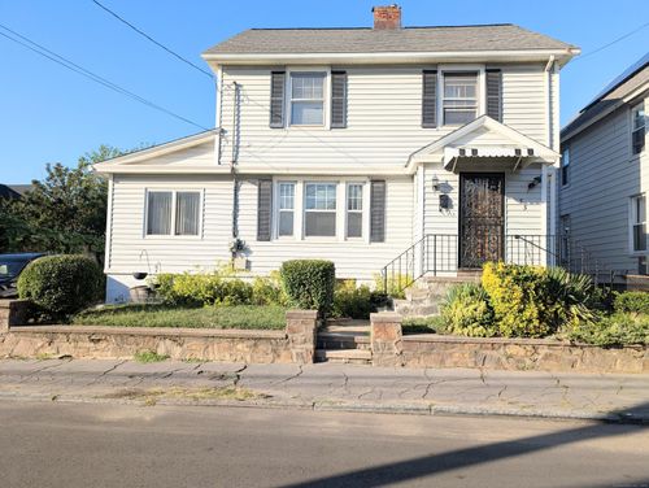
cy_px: 244
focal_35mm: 24
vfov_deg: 56.9
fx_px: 450
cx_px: 324
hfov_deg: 71.5
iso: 22
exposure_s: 1/1176
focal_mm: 6.9
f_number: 1.68
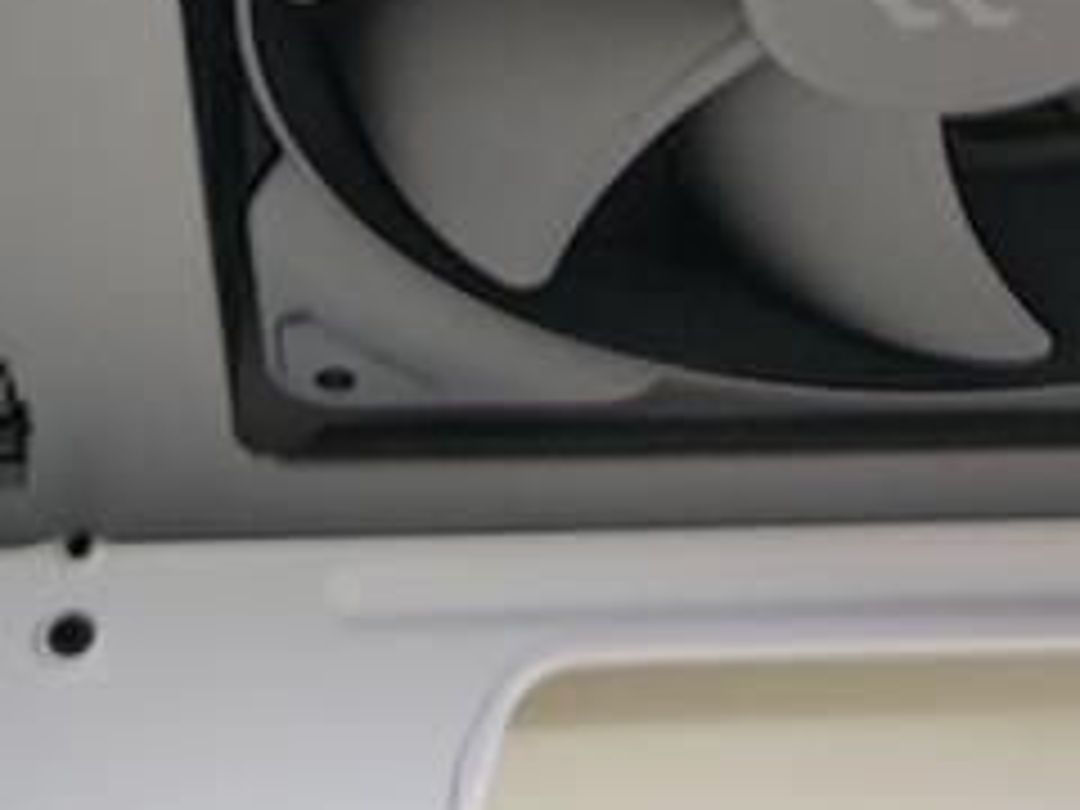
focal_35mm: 150
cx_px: 927
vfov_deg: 8.5
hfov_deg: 13.1
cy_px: -1532
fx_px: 4680
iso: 326
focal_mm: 6.78
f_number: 1.85
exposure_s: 1/33
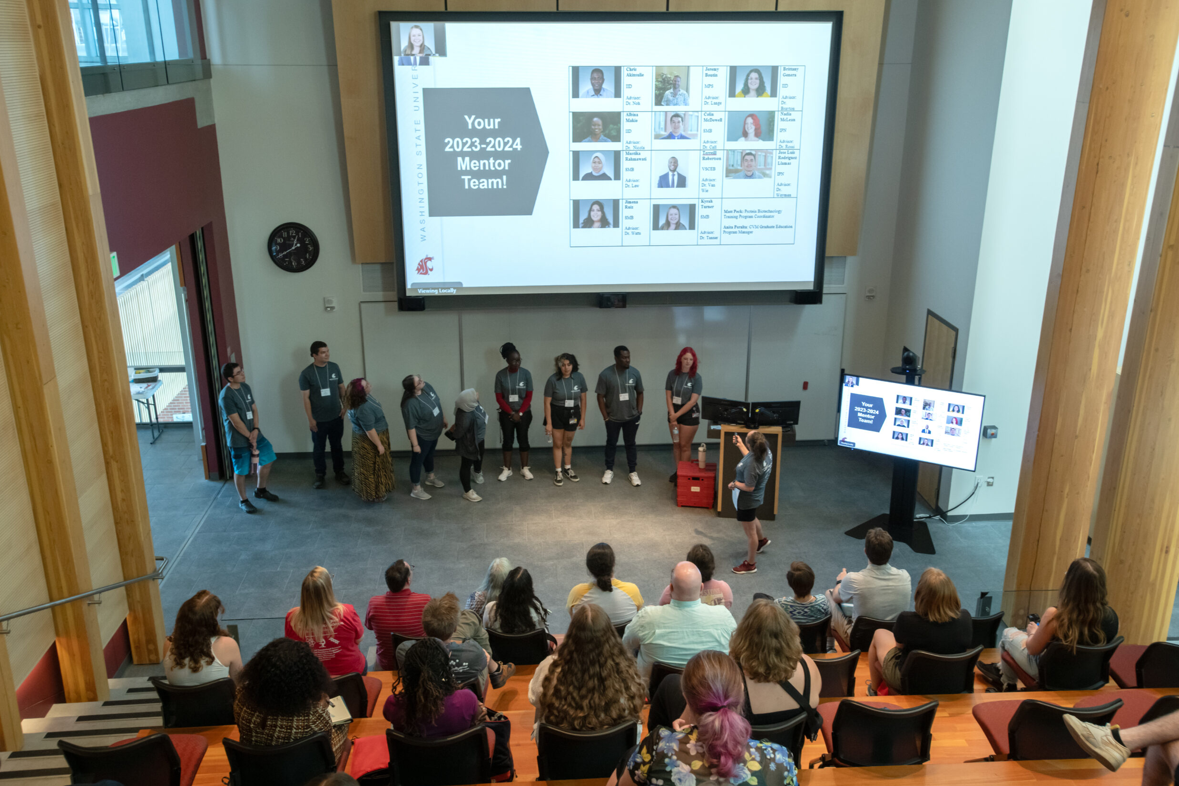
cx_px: 583
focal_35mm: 31
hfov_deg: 60.3
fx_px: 1015
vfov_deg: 42.3
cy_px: 387
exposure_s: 1/40
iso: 1600
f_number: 9
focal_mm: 30
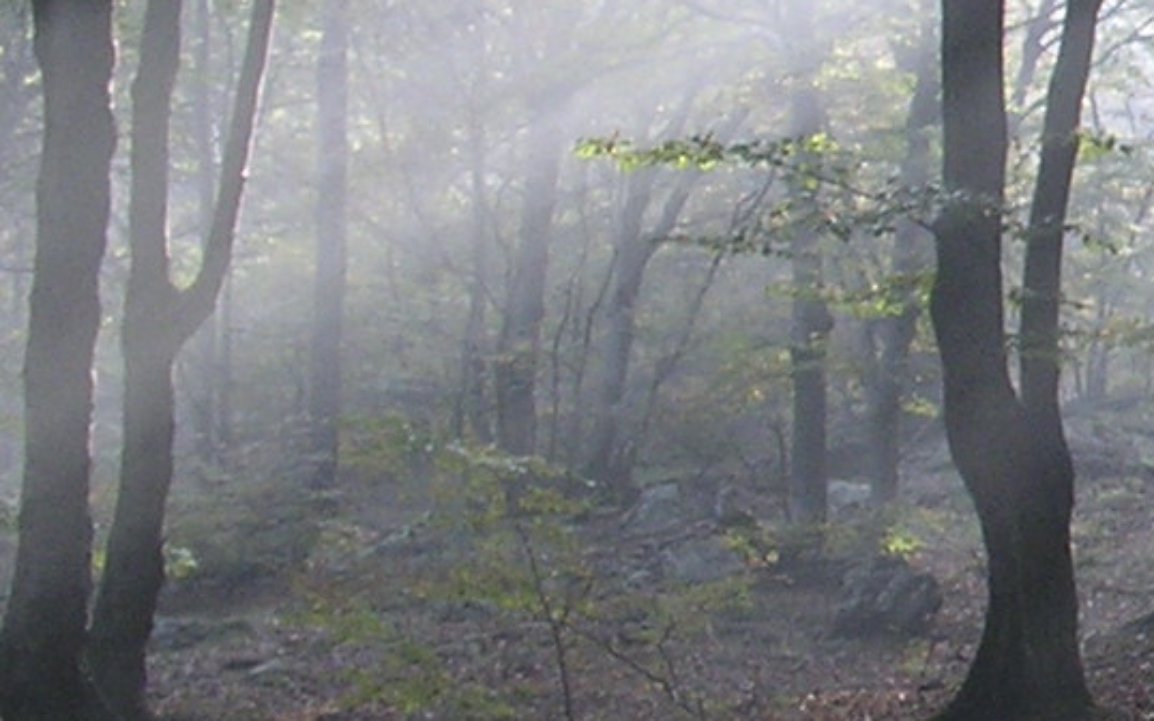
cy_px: 54
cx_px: 2231
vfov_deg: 7.7
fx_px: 5345
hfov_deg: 11.3
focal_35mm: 170
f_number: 4
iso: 100
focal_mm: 7.8
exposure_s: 1/60
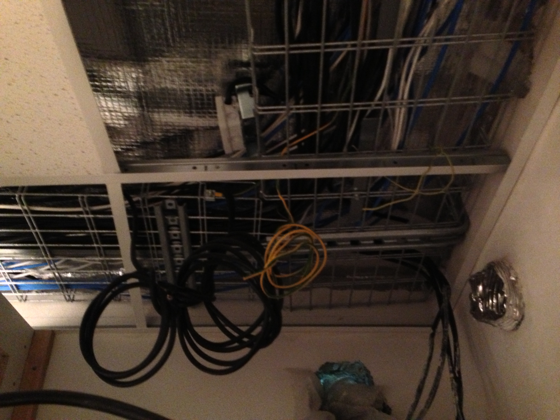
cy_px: 210
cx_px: 280
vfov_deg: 42.9
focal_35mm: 33
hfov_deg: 55.4
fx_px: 534
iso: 800
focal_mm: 4.13
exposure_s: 1/15
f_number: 2.4
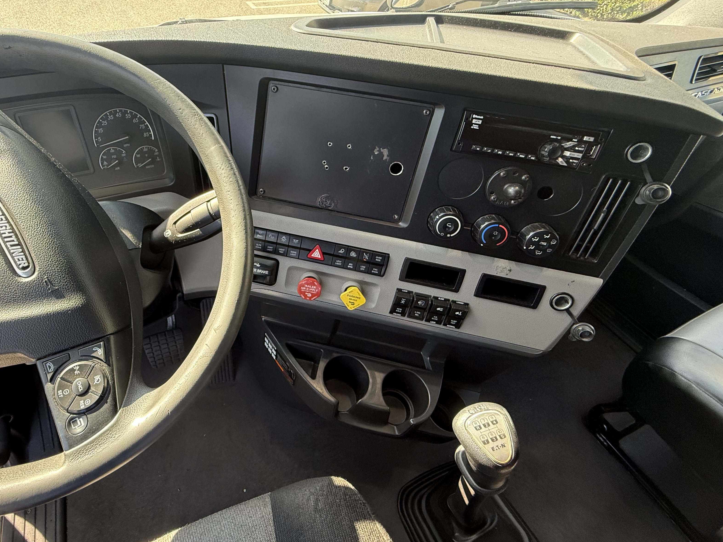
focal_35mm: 18
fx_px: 376
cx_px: 276
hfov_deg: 86.2
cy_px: 251
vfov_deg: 71.5
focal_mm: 2.22
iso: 160
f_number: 2.2
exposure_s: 1/99
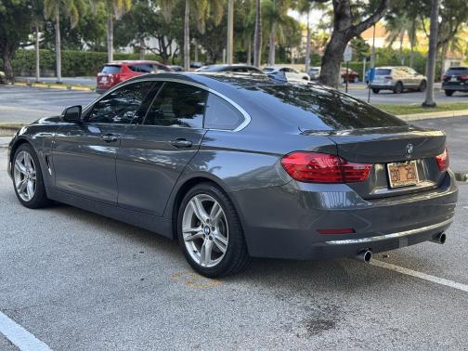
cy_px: 176
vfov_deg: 30.3
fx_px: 649
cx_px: 234
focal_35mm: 48
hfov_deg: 39.7
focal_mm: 6.76
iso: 64
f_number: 1.78
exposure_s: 1/250
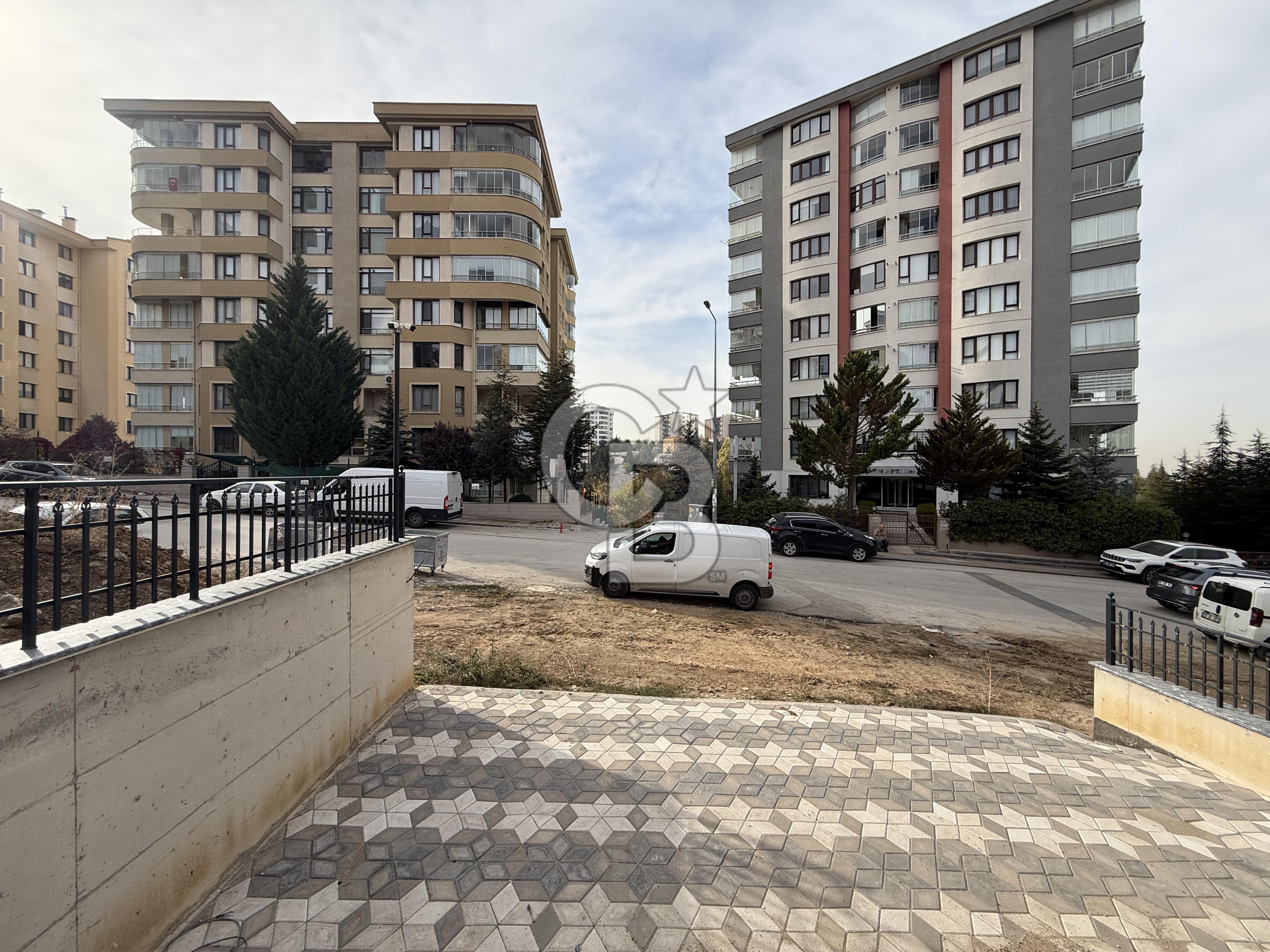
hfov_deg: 102.1
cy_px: 476
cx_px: 635
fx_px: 514
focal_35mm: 14
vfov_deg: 85.7
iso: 50
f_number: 2.2
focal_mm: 2.22
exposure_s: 1/1050
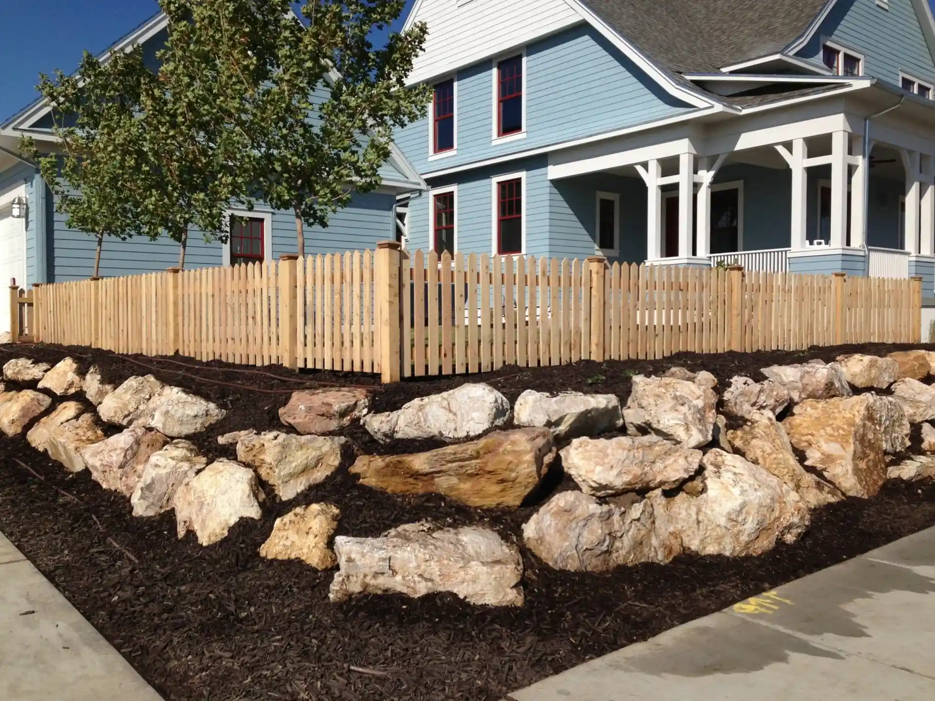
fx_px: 891
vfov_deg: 42.9
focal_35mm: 33
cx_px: 468
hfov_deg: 55.4
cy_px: 350
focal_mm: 4.13
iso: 50
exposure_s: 1/3012
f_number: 2.4
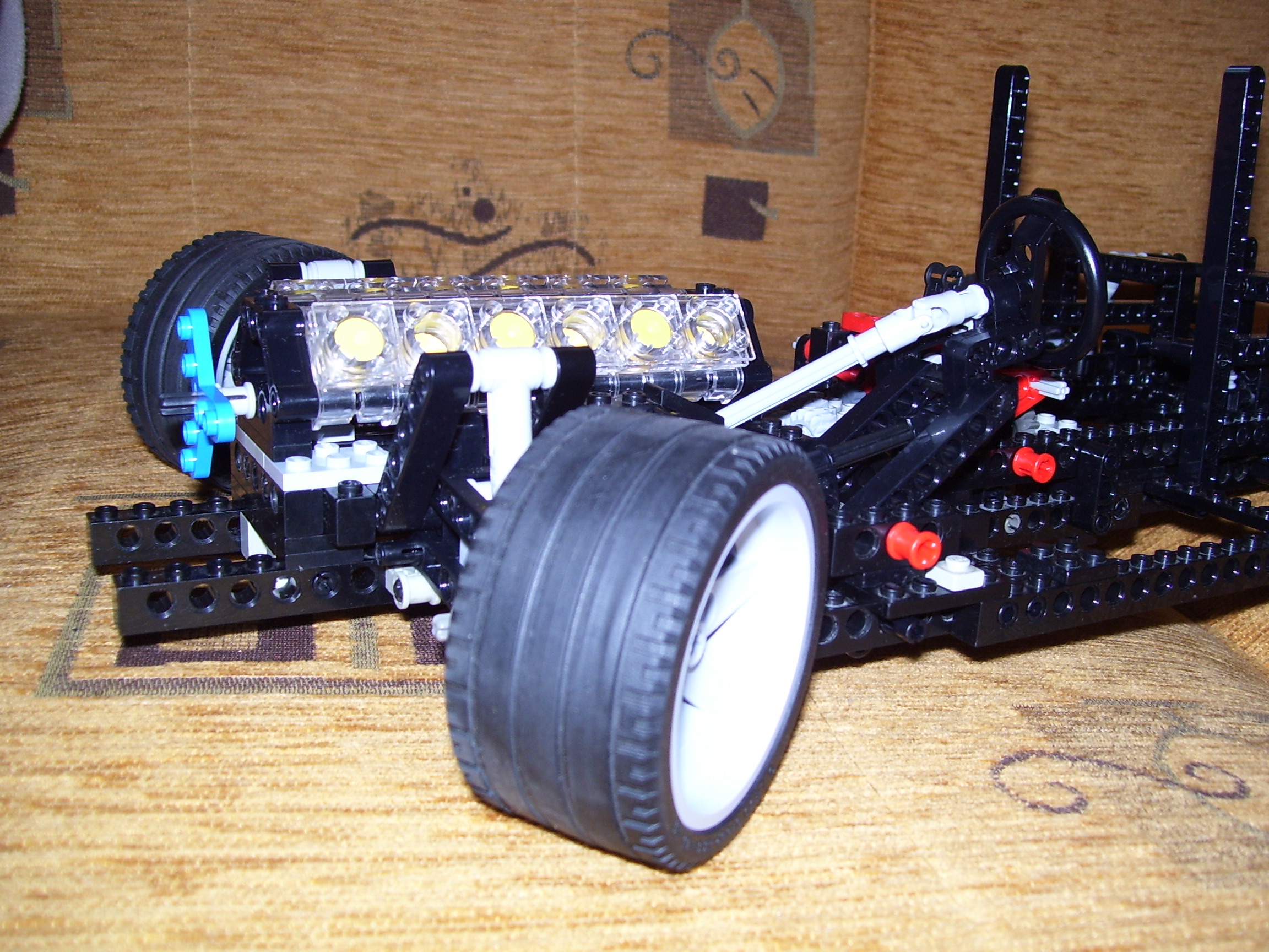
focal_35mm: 36
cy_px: 476
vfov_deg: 39.7
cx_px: 634
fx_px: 1320
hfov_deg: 51.4
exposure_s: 1/60
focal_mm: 6
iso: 80
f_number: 2.7
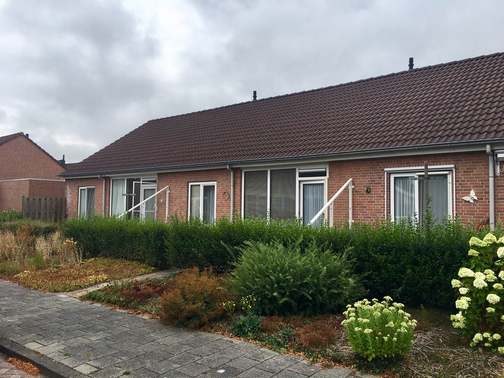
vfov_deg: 48.2
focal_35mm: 29
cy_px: 189
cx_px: 252
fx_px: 422
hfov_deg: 61.7
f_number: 2.2
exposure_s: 1/1099
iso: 25
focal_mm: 4.15
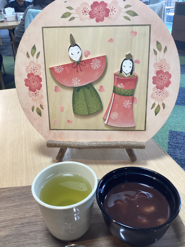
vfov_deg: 58.4
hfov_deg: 45.4
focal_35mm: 31
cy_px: 124
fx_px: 221
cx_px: 92
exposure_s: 1/50
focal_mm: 3.3
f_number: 2.4
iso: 100
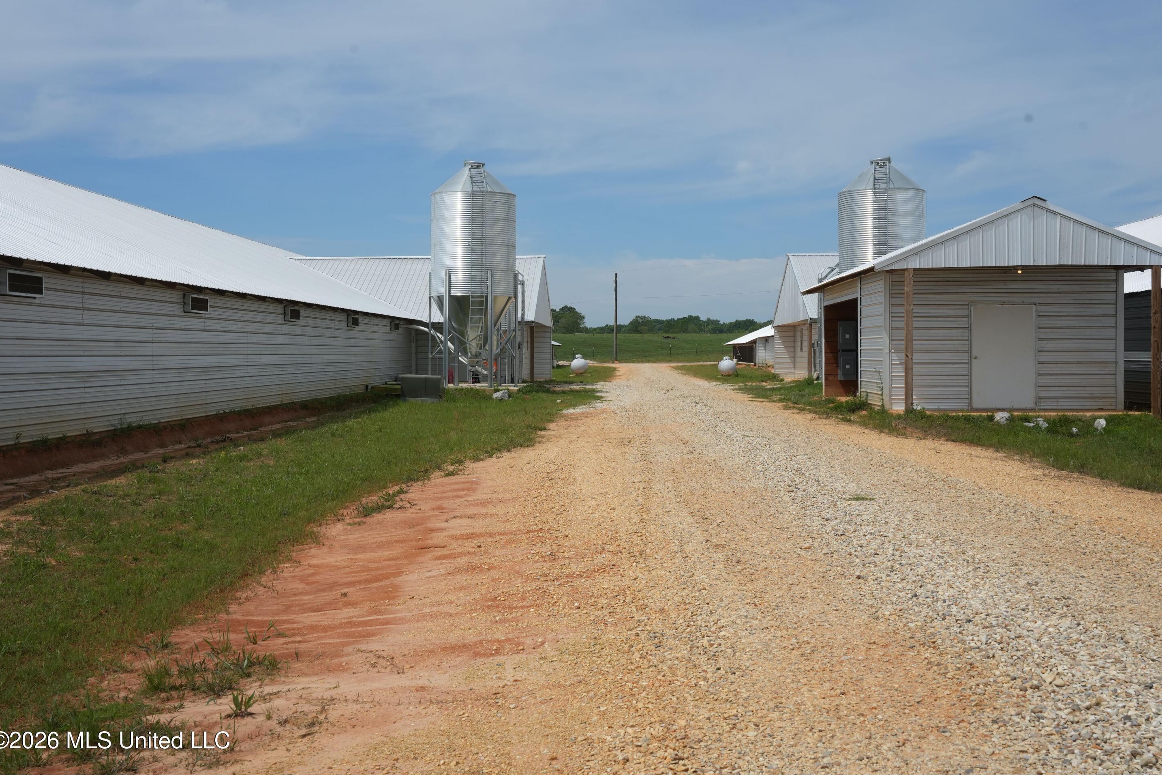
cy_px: 372
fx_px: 1452
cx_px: 598
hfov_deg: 43.6
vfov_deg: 29.9
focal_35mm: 45
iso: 400
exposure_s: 1/1000
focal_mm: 43
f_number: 11
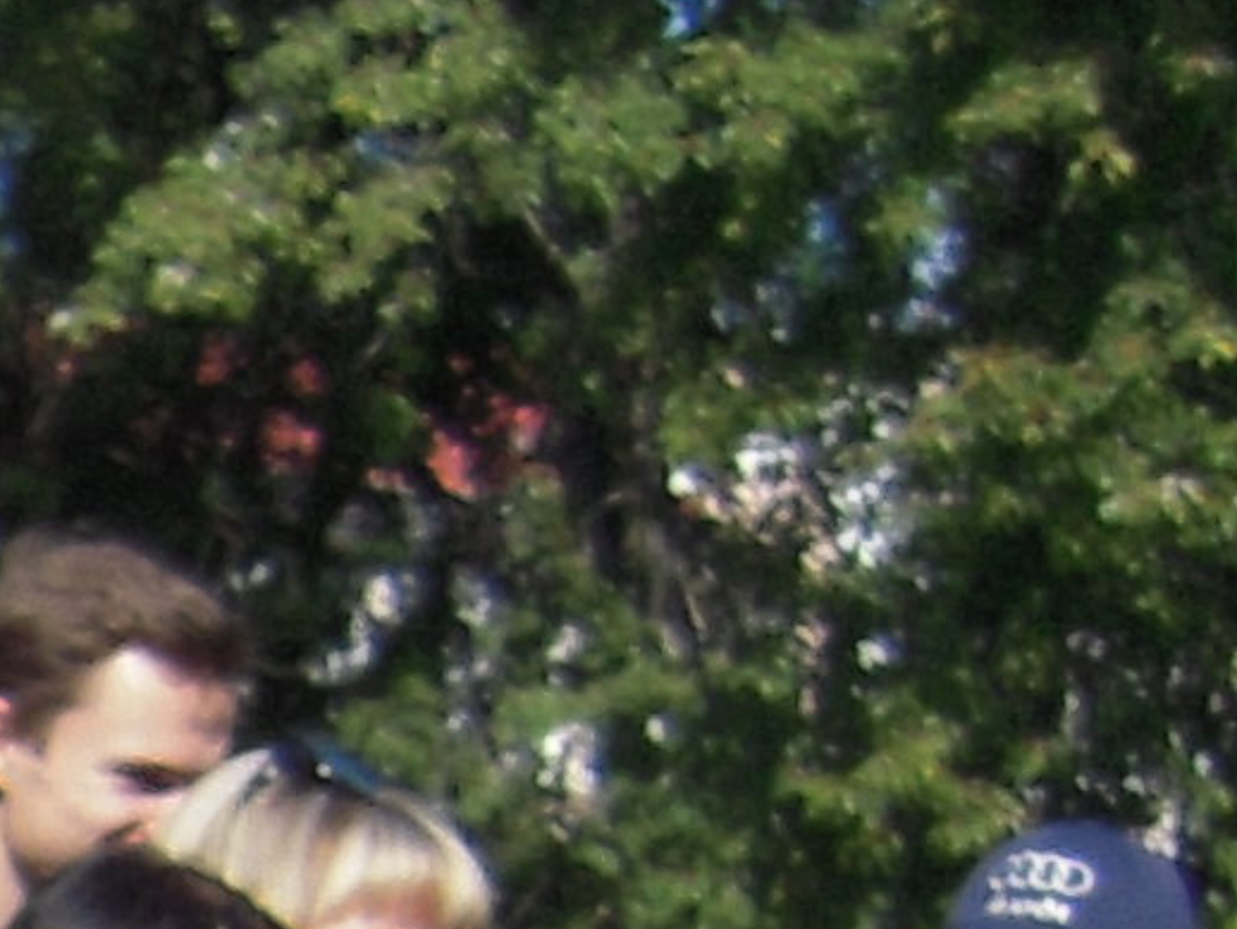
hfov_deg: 8.5
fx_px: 7043
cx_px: -2340
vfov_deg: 7.1
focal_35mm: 197
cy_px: 2300
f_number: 5.4
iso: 100
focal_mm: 5
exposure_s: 1/320
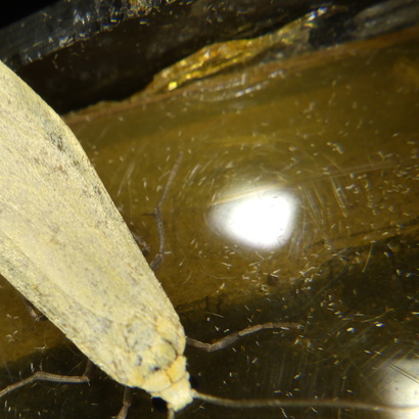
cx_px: 67
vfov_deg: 29.4
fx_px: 794
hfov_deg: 28.7
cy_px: 264
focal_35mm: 58
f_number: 4.6
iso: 125
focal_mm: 6.1
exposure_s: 1/800
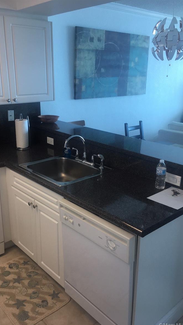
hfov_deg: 36.6
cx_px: 85
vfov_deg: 61.0
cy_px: 164
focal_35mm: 32
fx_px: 276
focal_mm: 4.15
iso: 32
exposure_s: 1/60
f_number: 2.2
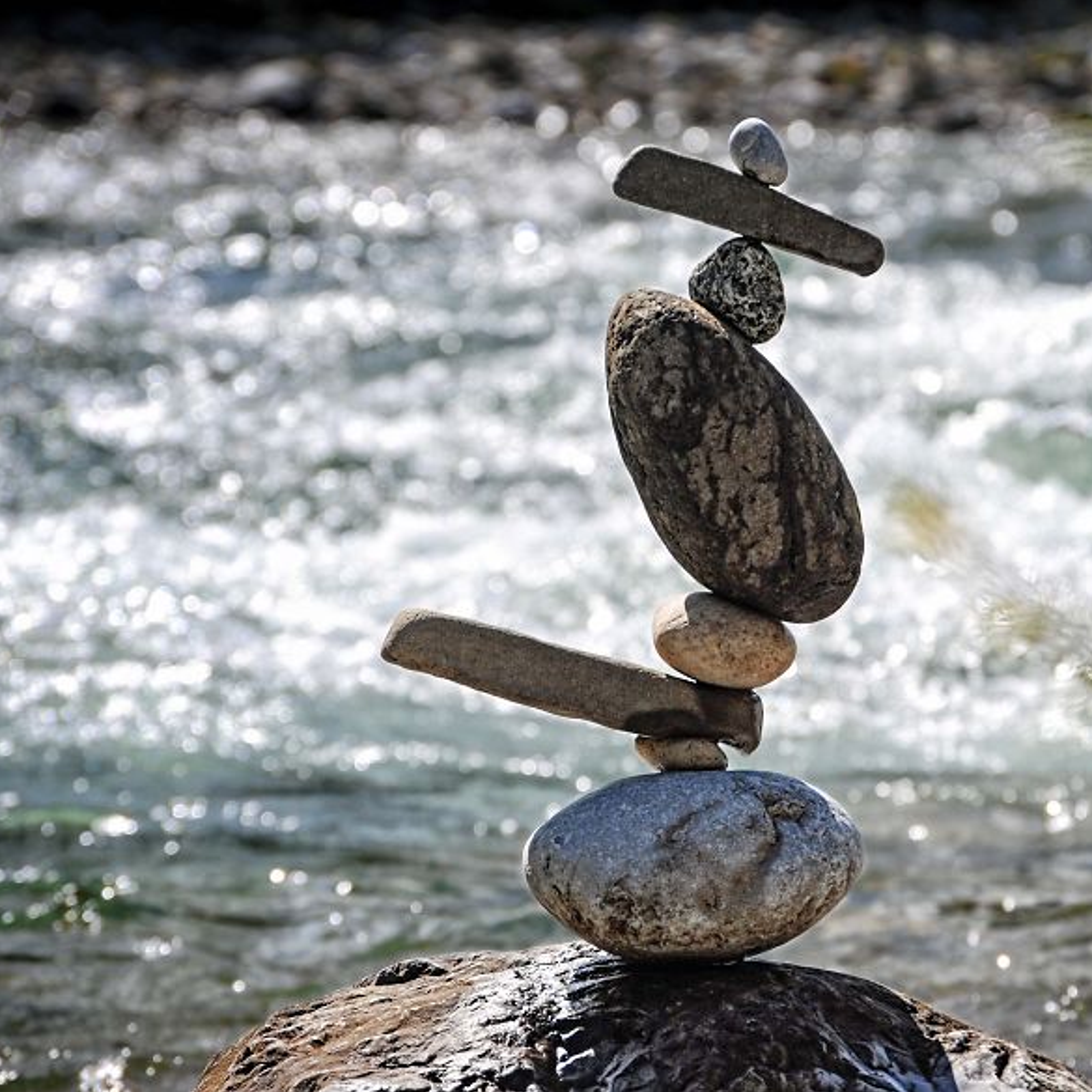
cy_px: 544
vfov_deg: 8.1
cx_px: 773
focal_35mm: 215
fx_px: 7673
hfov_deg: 8.1
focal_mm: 112
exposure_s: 1/640
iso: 100
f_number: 6.3
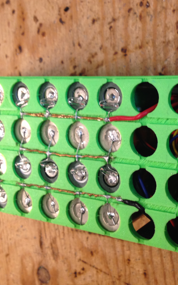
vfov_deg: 40.3
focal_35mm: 50
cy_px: 142
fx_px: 388
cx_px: 122
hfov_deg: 25.7
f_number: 2.4
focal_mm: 4.28
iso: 80
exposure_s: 1/20
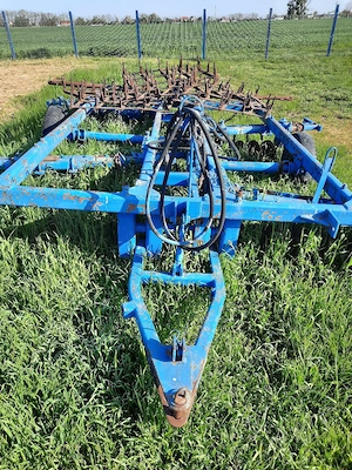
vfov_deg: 69.4
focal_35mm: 25
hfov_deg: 54.9
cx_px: 176
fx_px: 339
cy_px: 235
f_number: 2
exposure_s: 1/455
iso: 32
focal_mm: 4.6
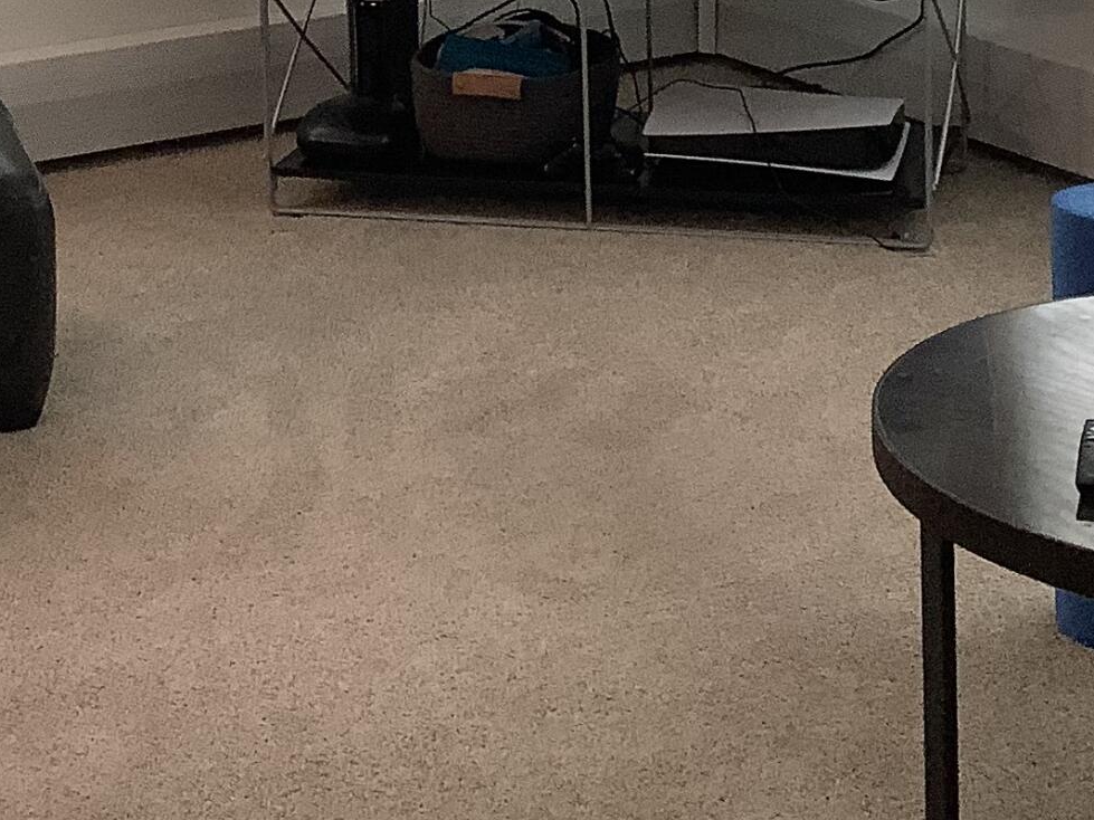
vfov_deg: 14.6
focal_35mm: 95
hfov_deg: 20.6
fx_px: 3002
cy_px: -354
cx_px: 472
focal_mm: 3.3
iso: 80
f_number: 2.4
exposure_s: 1/60
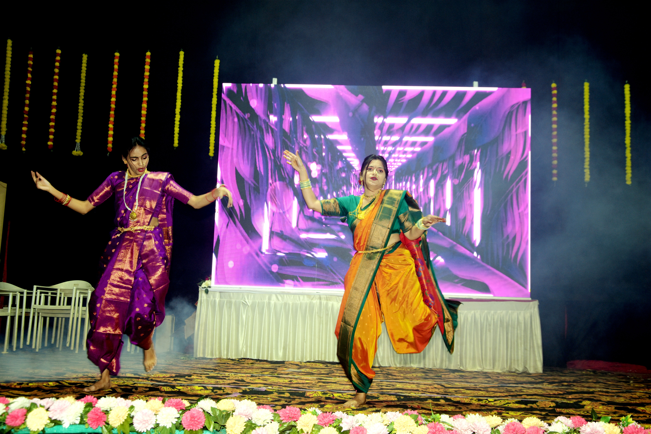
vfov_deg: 31.9
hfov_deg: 46.4
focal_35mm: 42
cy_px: 217
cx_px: 326
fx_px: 759
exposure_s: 1/60
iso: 200
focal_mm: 28
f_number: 5
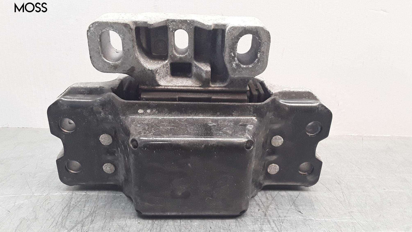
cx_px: 203
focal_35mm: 31
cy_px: 134
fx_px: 339
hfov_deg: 62.6
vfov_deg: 37.7
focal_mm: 2.91
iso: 80
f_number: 1.9
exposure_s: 1/50
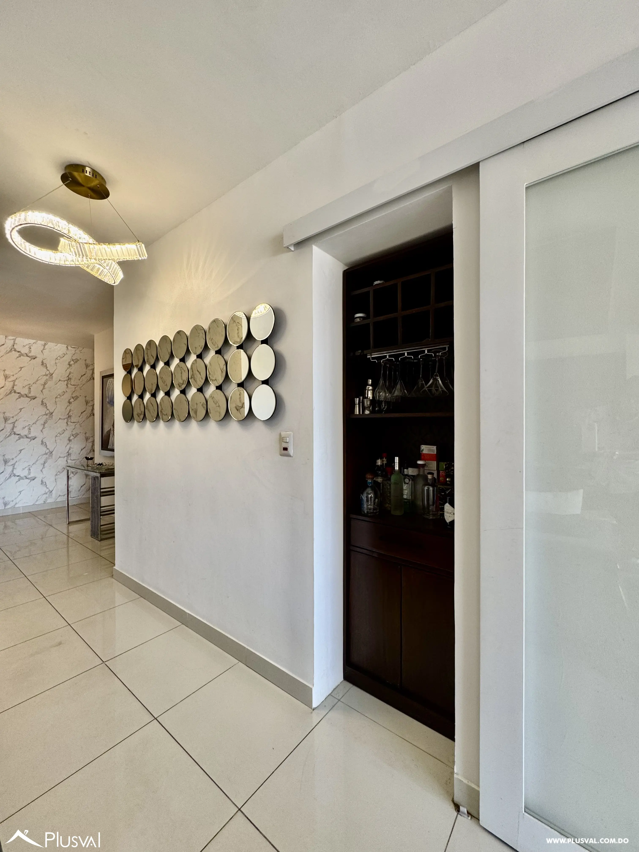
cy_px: 426
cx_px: 320
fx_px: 345
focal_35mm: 14
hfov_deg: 85.7
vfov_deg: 102.1
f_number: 2.2
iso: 80
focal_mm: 2.22
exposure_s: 1/99
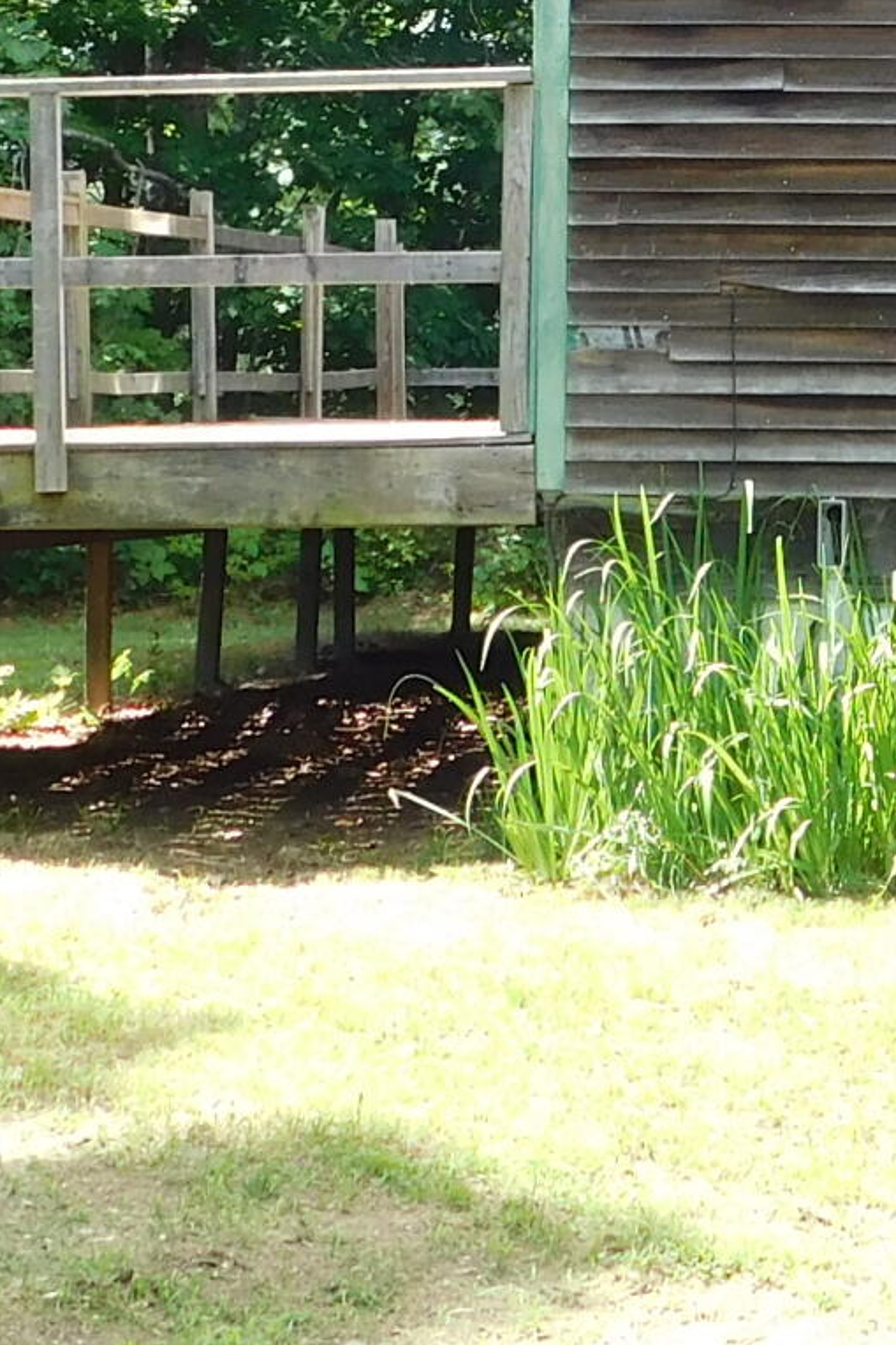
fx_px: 5490
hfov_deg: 9.3
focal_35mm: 147
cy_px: -21
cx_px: 917
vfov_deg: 13.8
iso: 125
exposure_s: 1/160
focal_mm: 6.3
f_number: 3.5
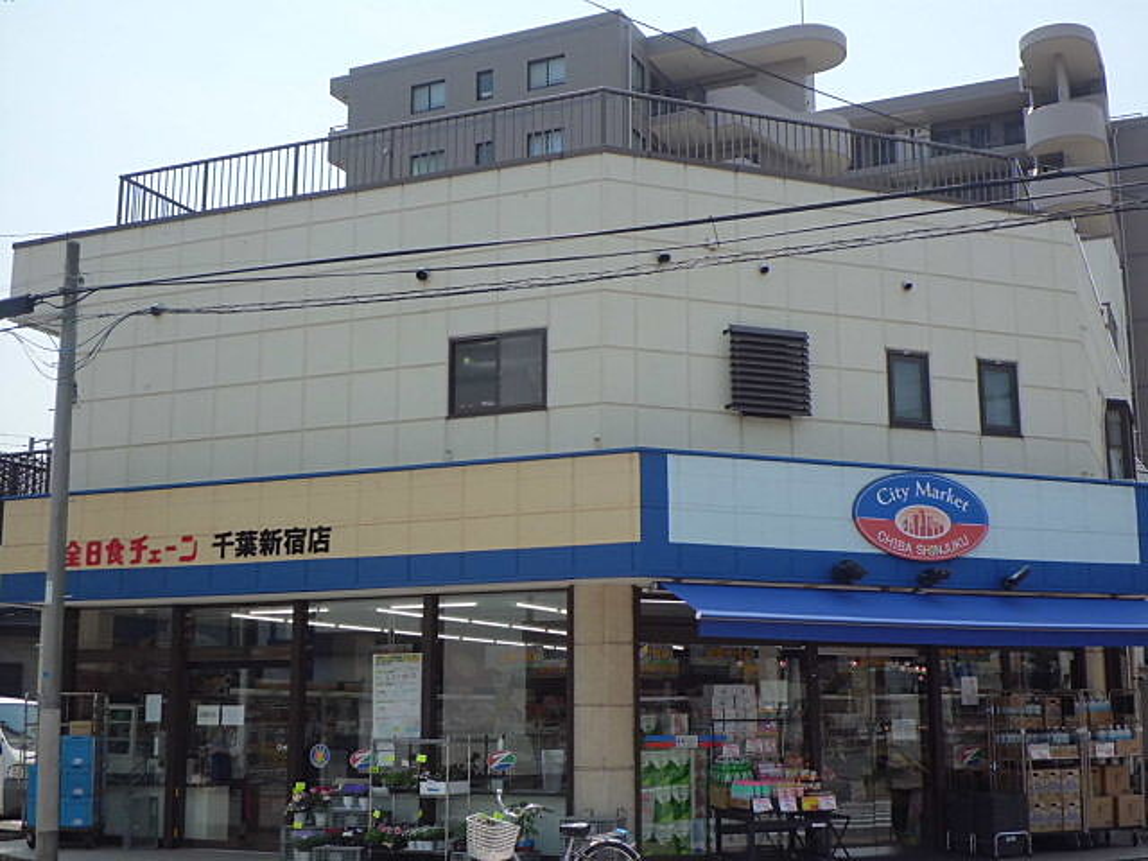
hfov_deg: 40.4
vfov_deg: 30.9
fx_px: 1559
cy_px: 430
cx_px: 574
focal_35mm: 47
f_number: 3.4
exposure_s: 1/800
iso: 64
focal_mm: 8.3
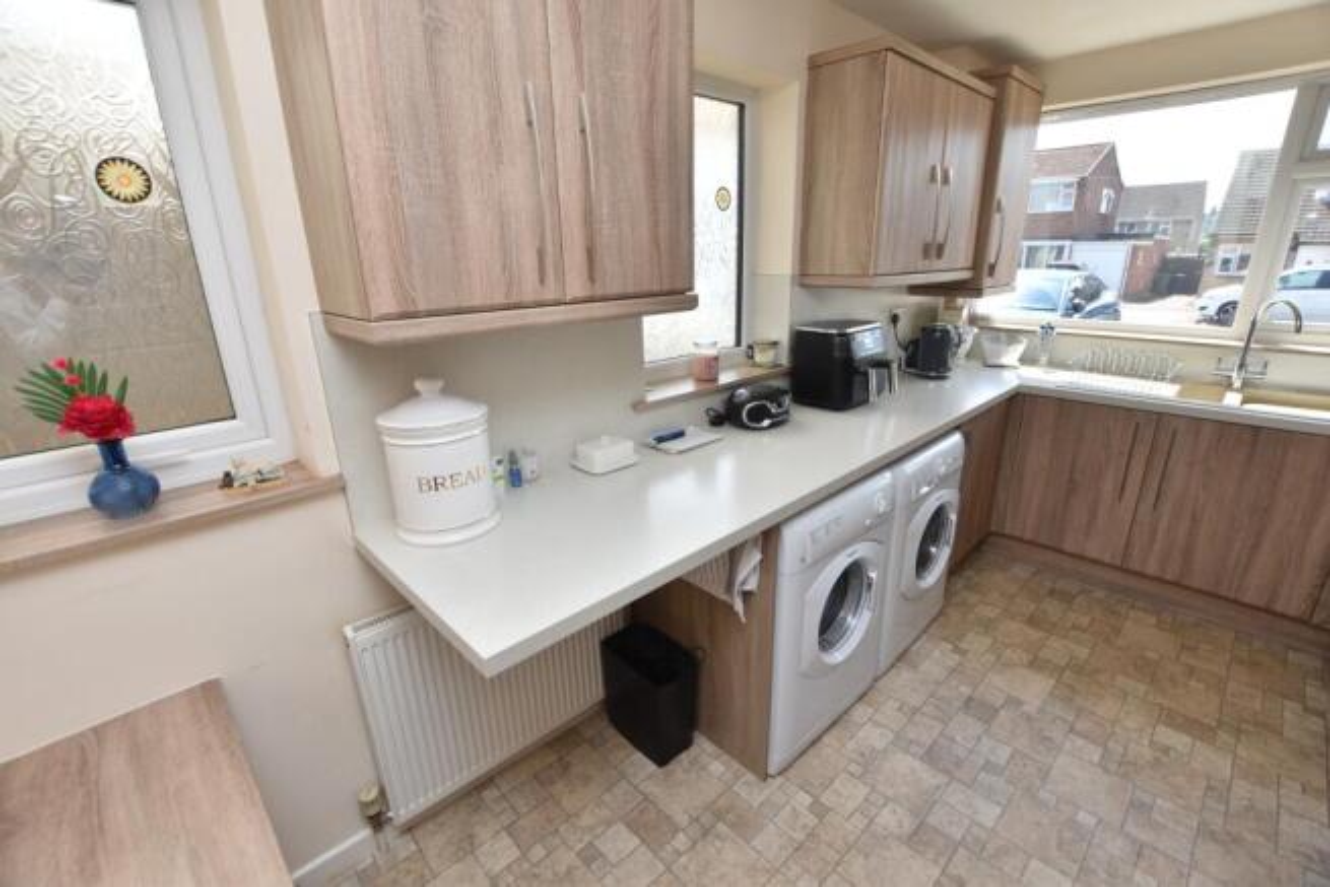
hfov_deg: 100.4
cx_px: 665
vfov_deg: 77.4
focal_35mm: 15
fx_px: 554
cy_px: 444
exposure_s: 1/100
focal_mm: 10
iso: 100
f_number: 5
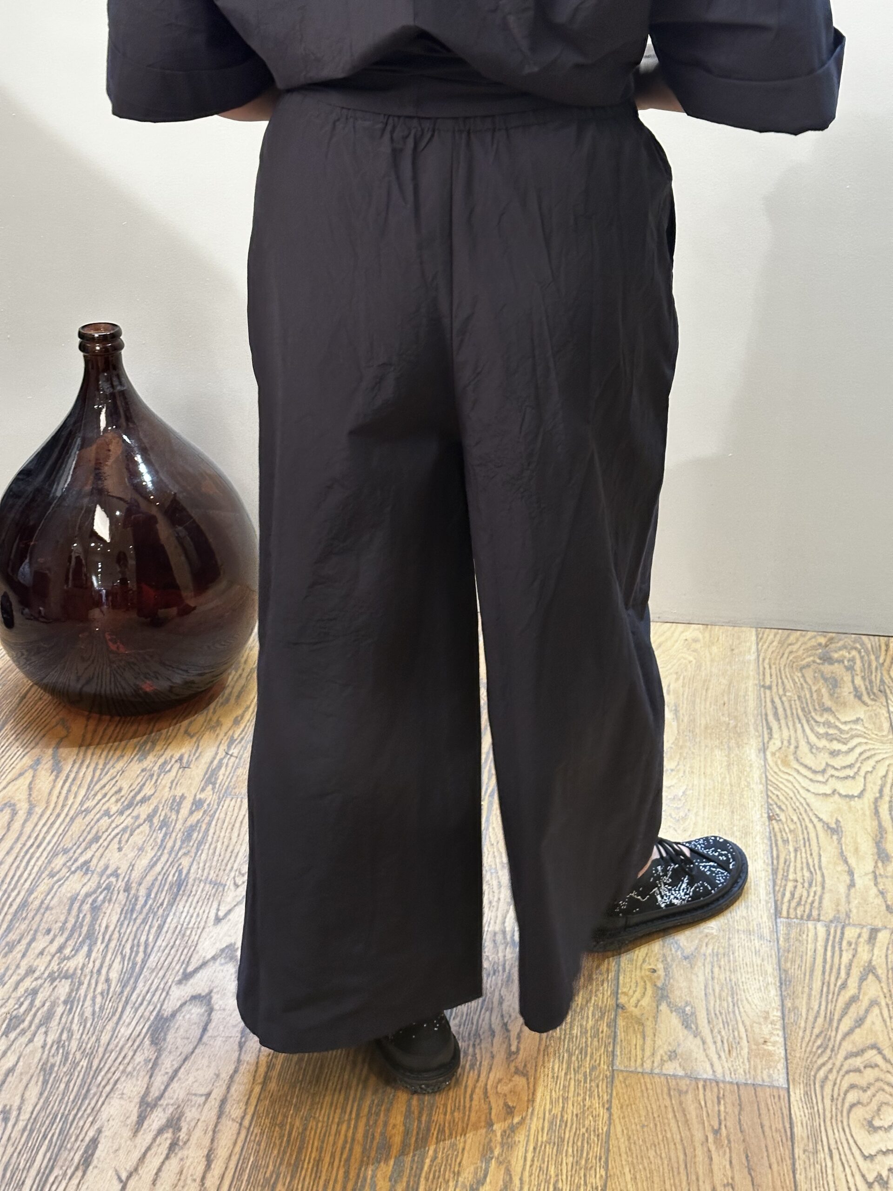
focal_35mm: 48
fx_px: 1651
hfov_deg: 30.3
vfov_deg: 39.7
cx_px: 446
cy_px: 596
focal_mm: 6.86
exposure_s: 1/33
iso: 250
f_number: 1.78
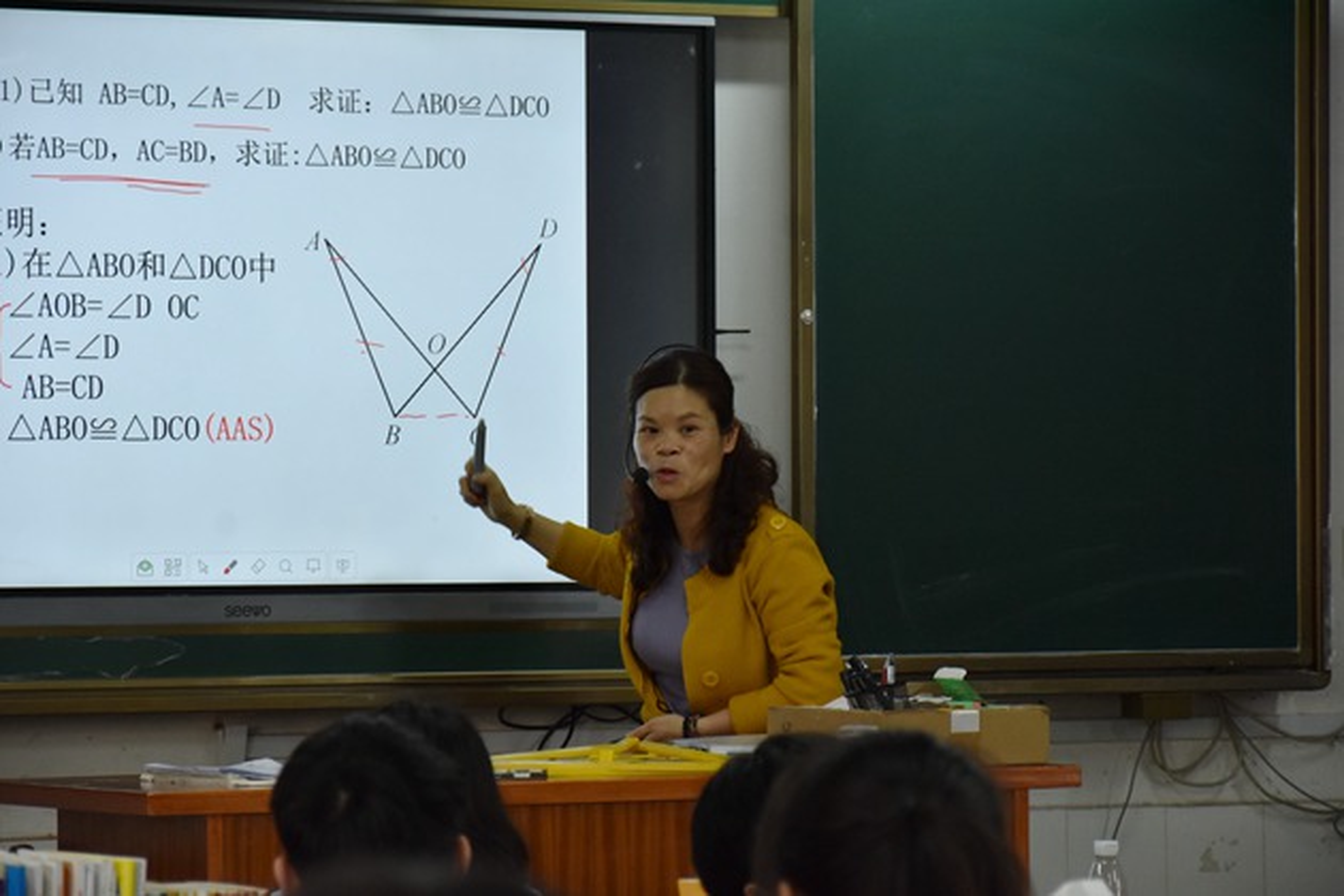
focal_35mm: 158
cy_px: 448
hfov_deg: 13.0
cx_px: 672
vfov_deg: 8.7
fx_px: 5880
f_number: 5.6
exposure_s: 1/160
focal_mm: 105
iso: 1000
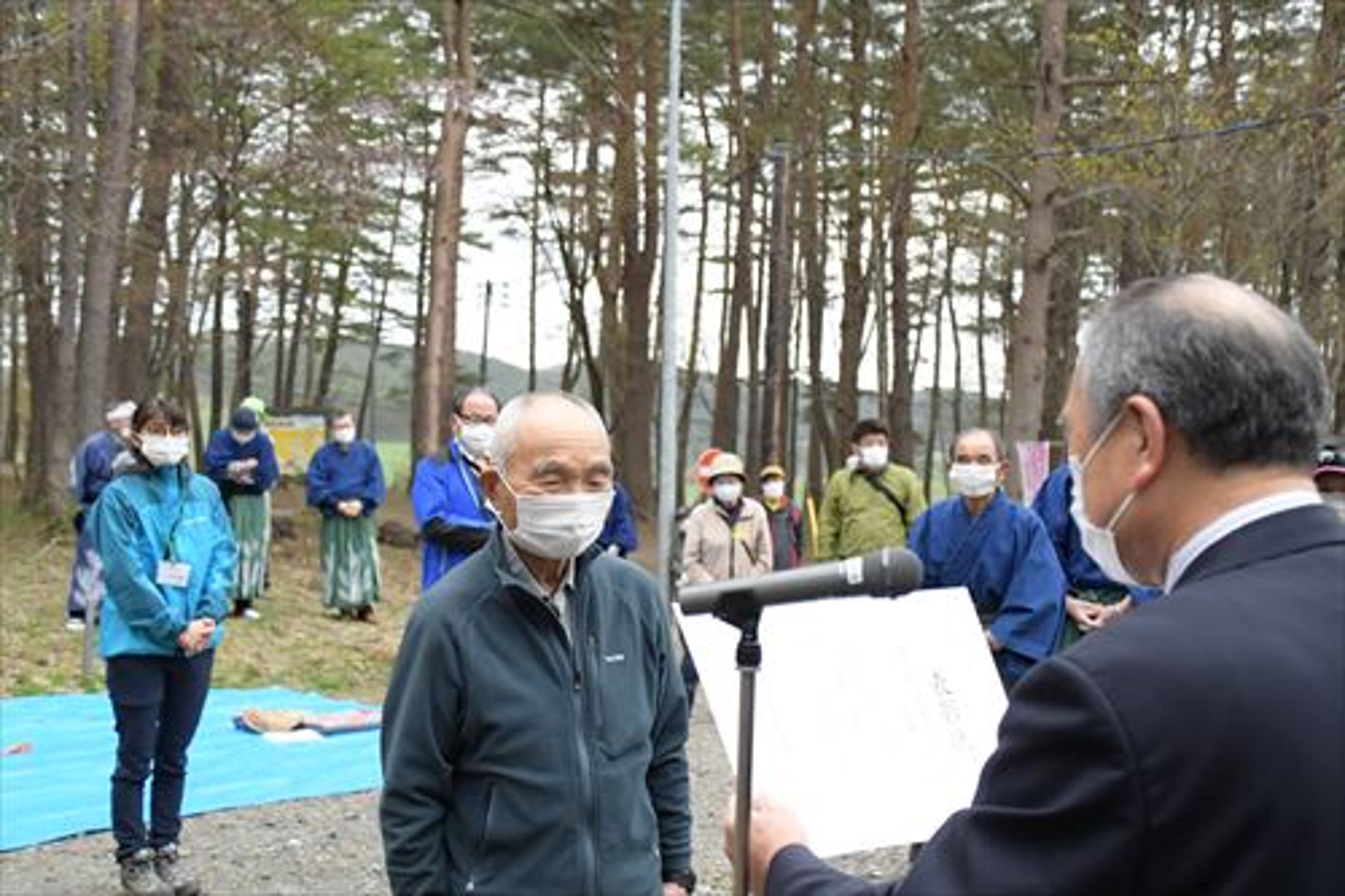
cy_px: 448
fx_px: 1681
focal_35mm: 45
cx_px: 672
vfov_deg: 29.8
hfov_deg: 43.6
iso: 2500
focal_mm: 30
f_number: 4
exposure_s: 1/3200
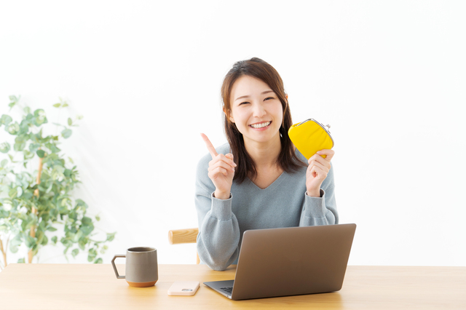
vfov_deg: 12.9
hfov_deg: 19.3
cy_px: 155
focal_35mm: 106
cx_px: 233
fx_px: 1371
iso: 320
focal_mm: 106
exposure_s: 1/160
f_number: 4
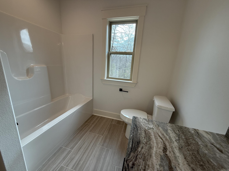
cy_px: 86
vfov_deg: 85.7
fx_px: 93
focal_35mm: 14
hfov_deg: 102.1
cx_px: 114
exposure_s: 1/151
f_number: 2.2
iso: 64
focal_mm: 2.22
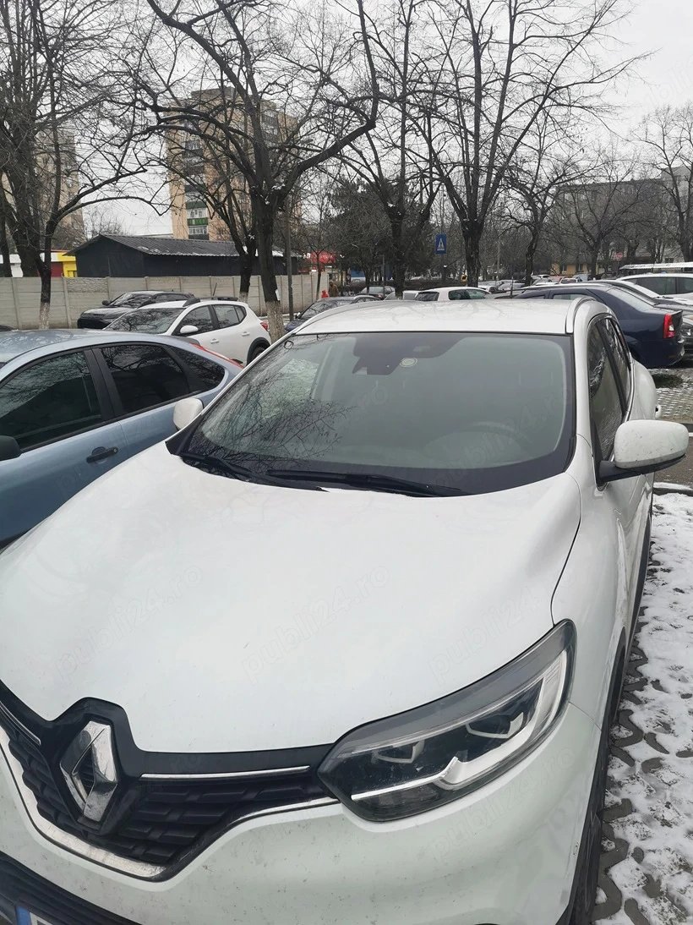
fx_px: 721
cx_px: 346
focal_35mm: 27
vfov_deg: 65.3
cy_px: 462
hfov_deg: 51.3
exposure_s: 1/100
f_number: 1.6
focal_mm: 5.56
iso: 50
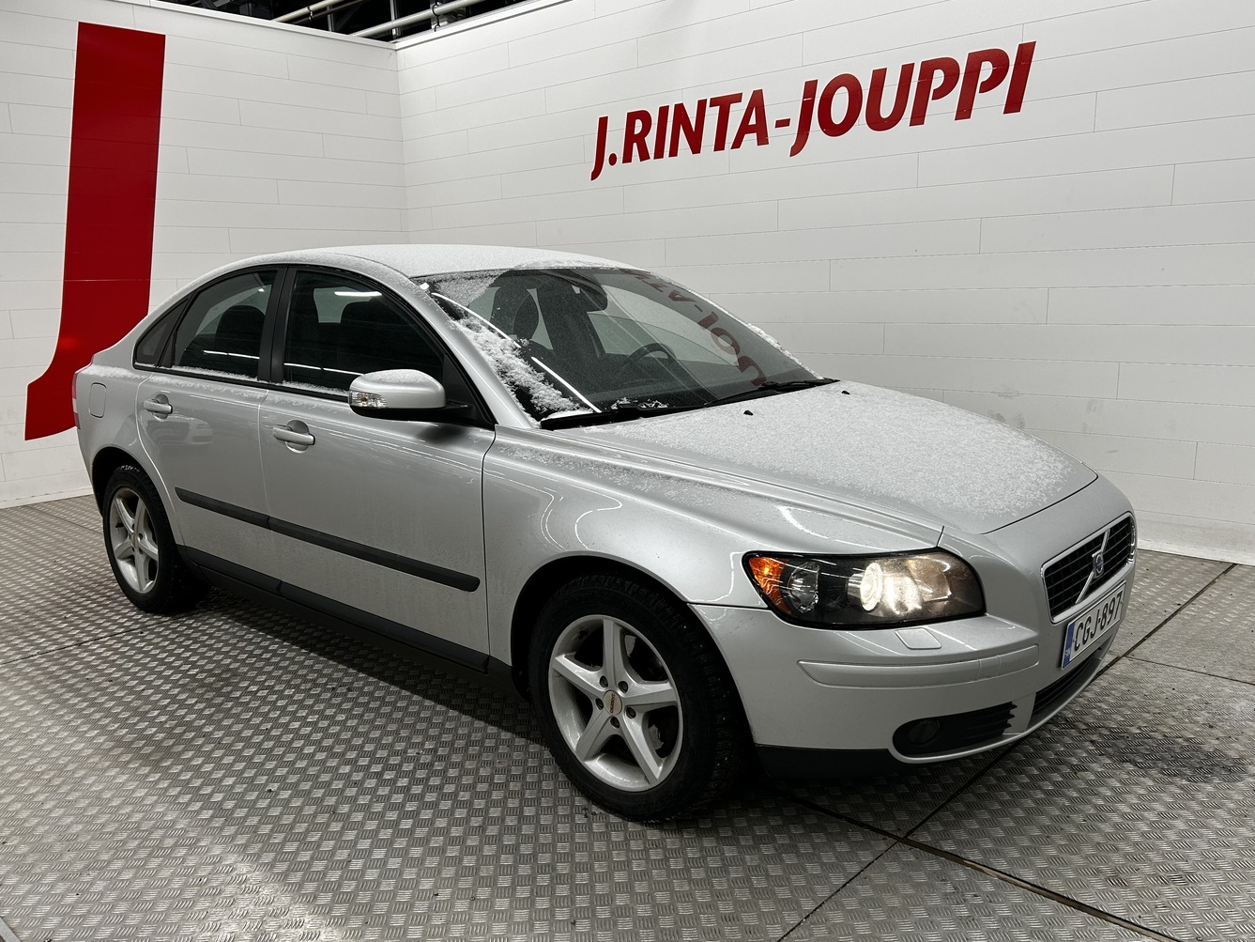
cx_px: 639
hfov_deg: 63.4
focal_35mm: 28
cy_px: 492
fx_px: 1015
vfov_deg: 49.7
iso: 64
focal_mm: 5.7
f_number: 1.5
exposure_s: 1/100
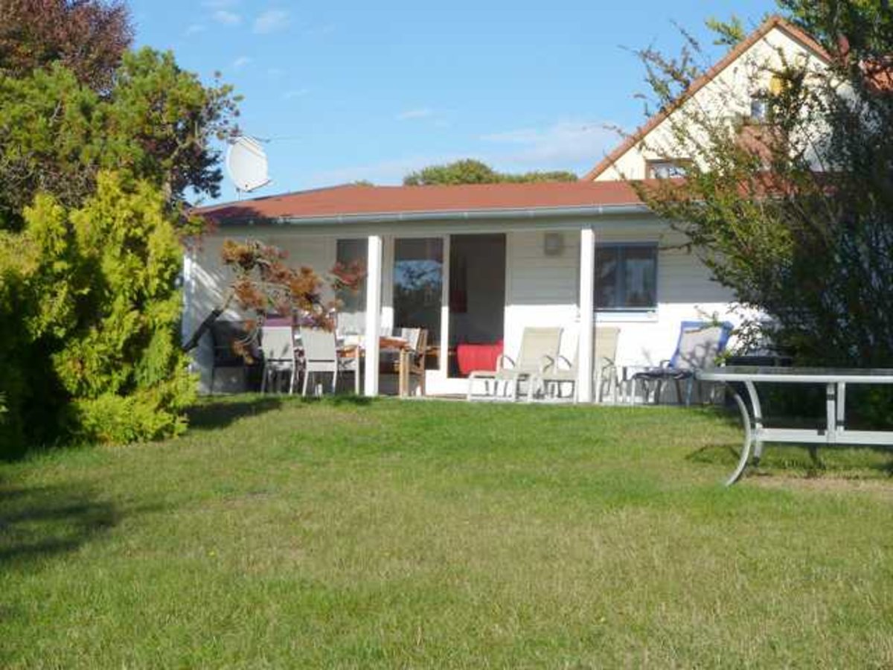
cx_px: 446
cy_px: 335
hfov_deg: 33.8
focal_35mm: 57
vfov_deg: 25.7
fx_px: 1470
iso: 80
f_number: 5
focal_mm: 10.1
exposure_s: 1/500
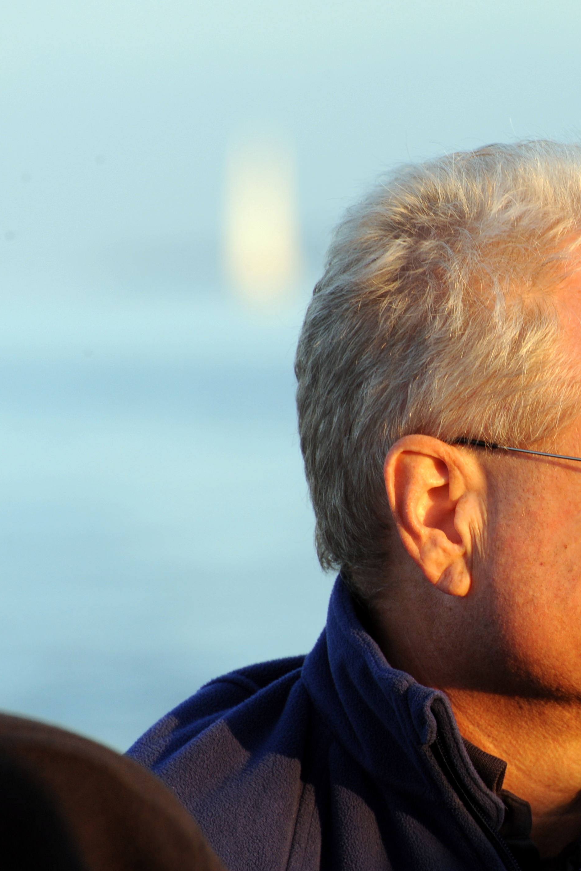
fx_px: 10191
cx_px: 633
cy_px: 436
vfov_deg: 4.9
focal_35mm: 421
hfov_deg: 3.3
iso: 800
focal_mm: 280
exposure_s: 1/320
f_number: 9
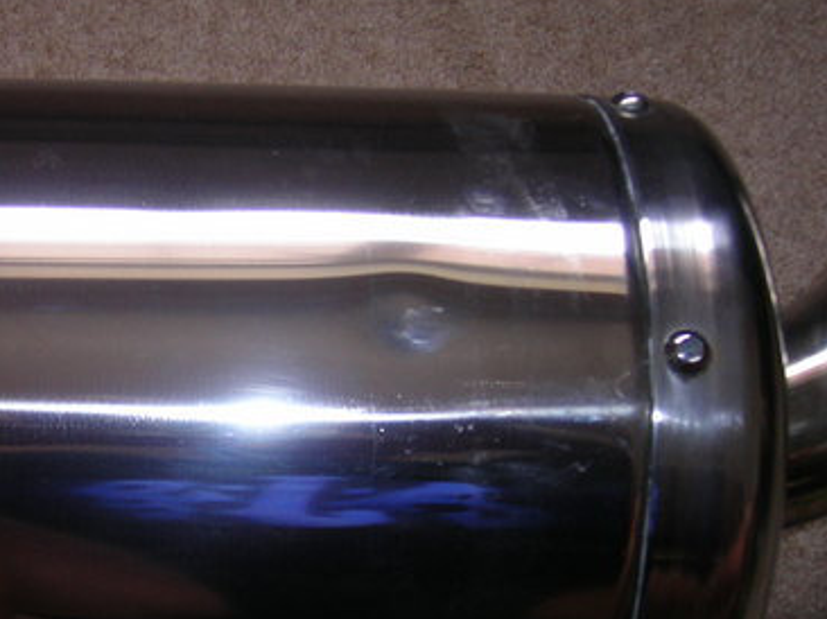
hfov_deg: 30.0
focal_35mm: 63
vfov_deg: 23.3
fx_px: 1504
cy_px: 321
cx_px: 160
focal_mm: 60
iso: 100
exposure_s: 1/60
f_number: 2.8
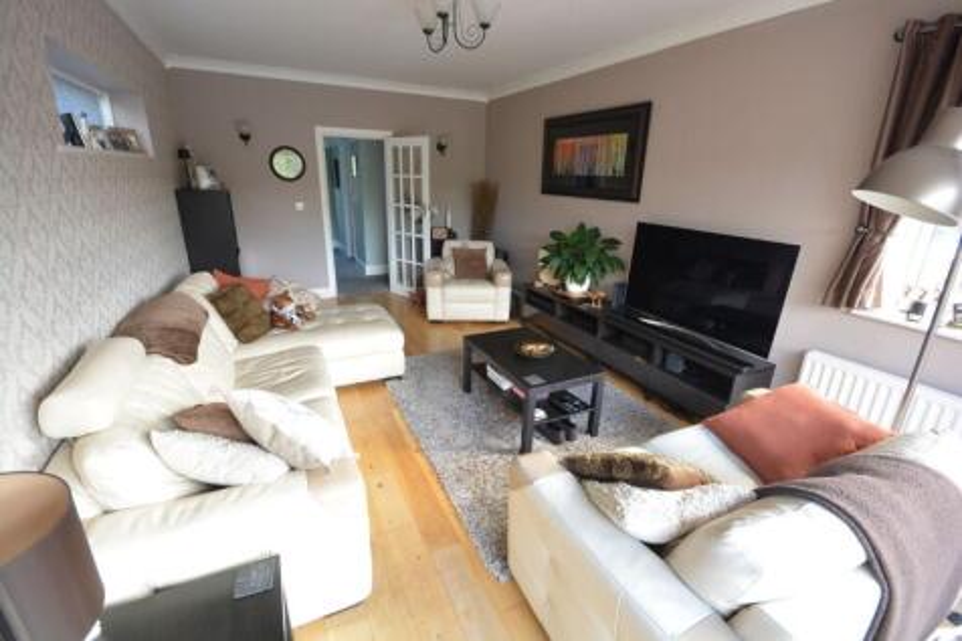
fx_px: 401
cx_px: 481
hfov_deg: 100.4
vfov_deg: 77.3
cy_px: 320
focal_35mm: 15
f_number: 8
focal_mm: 10
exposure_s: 1/10
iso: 400
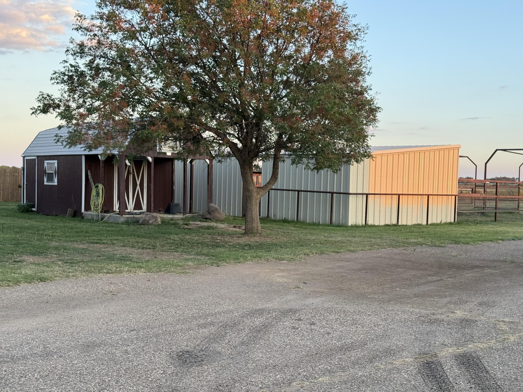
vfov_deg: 30.3
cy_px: 196
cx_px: 262
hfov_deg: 39.7
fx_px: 725
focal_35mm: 48
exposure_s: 1/207
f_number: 1.78
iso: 64
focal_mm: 6.76
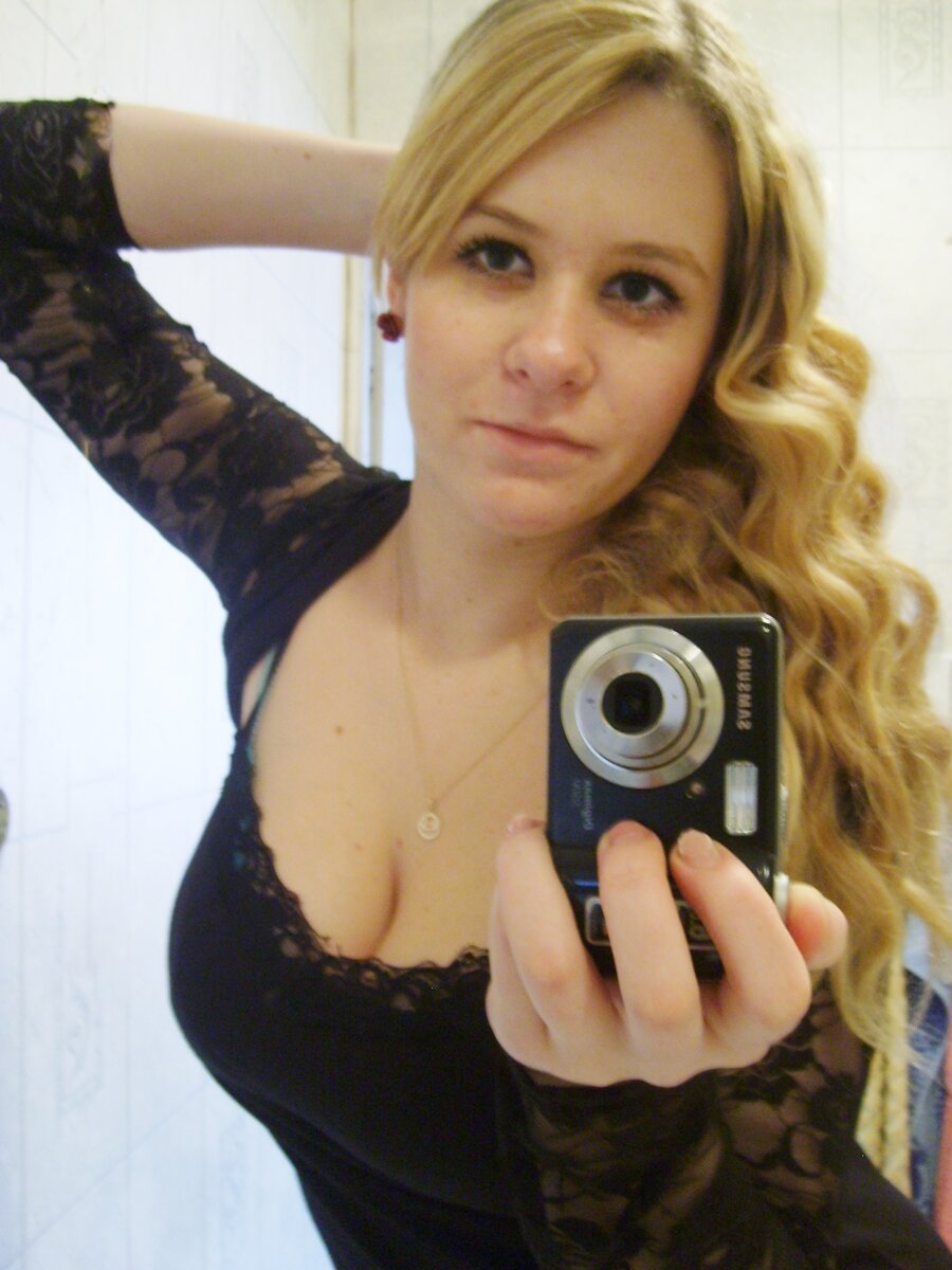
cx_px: 476
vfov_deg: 52.6
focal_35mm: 35
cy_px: 635
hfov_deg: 40.7
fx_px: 1283
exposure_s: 1/4
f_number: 2.8
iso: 139
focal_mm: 5.8
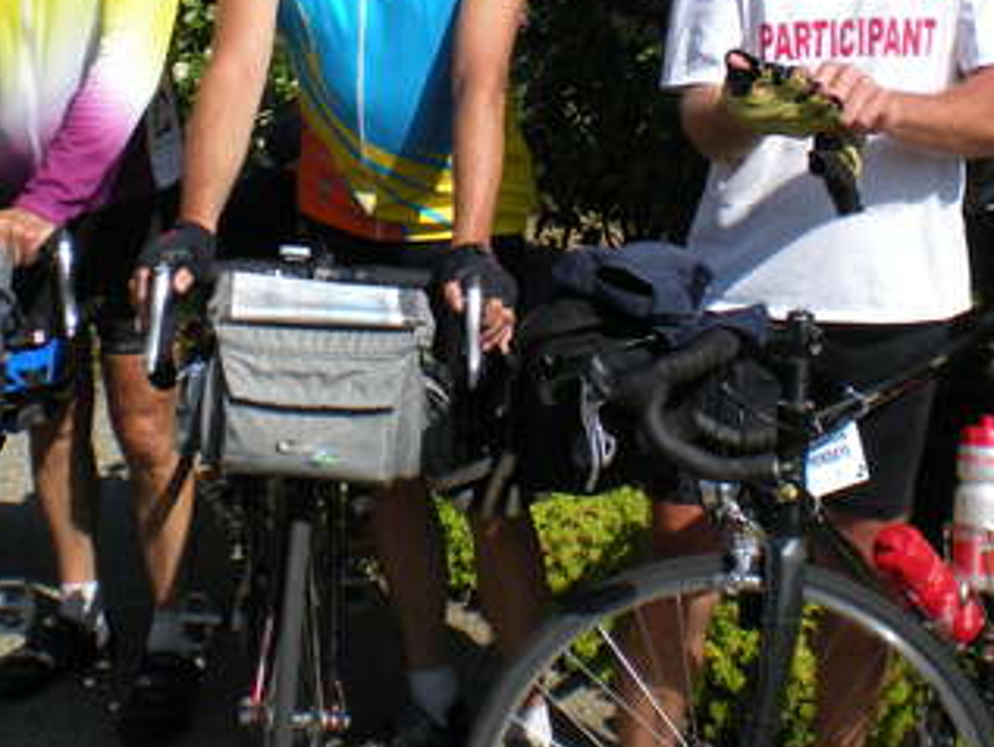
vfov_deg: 20.1
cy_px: 107
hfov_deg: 27.0
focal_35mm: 72
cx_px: 489
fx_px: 2068
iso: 64
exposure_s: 1/550
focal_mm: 6.3
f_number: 4.6
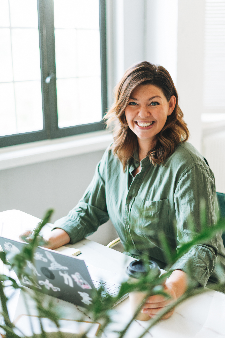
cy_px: 169
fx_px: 469
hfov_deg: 27.0
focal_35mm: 50
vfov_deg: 39.6
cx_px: 112
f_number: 2
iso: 200
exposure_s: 1/125
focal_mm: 50
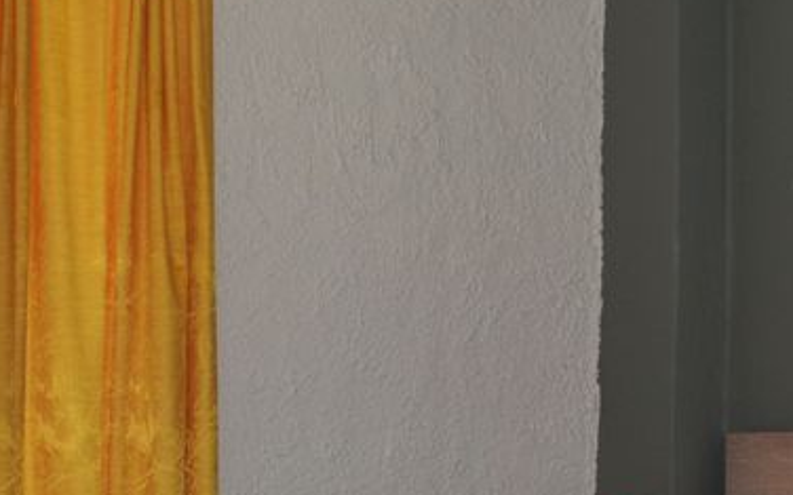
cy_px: 455
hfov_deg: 25.5
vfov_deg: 17.1
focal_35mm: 75
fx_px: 1621
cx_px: -74
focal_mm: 18
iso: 400
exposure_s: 1/200
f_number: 5.6
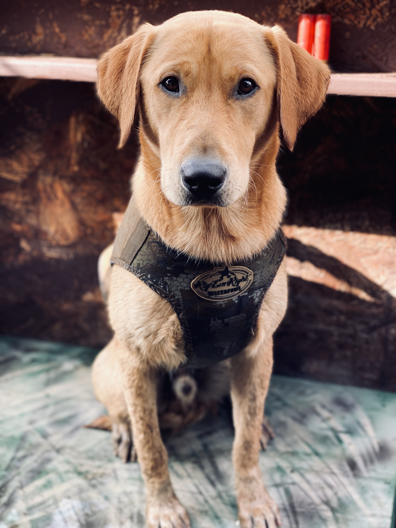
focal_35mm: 52
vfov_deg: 36.8
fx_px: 793
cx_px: 198
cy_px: 264
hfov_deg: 28.0
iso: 40
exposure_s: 1/122
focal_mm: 6
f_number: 2
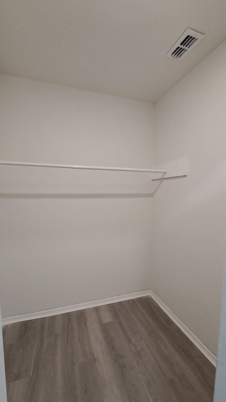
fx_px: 160
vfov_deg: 103.0
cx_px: 118
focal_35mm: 15
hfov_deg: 70.5
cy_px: 208
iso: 100
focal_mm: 1.74
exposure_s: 1/40
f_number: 2.2
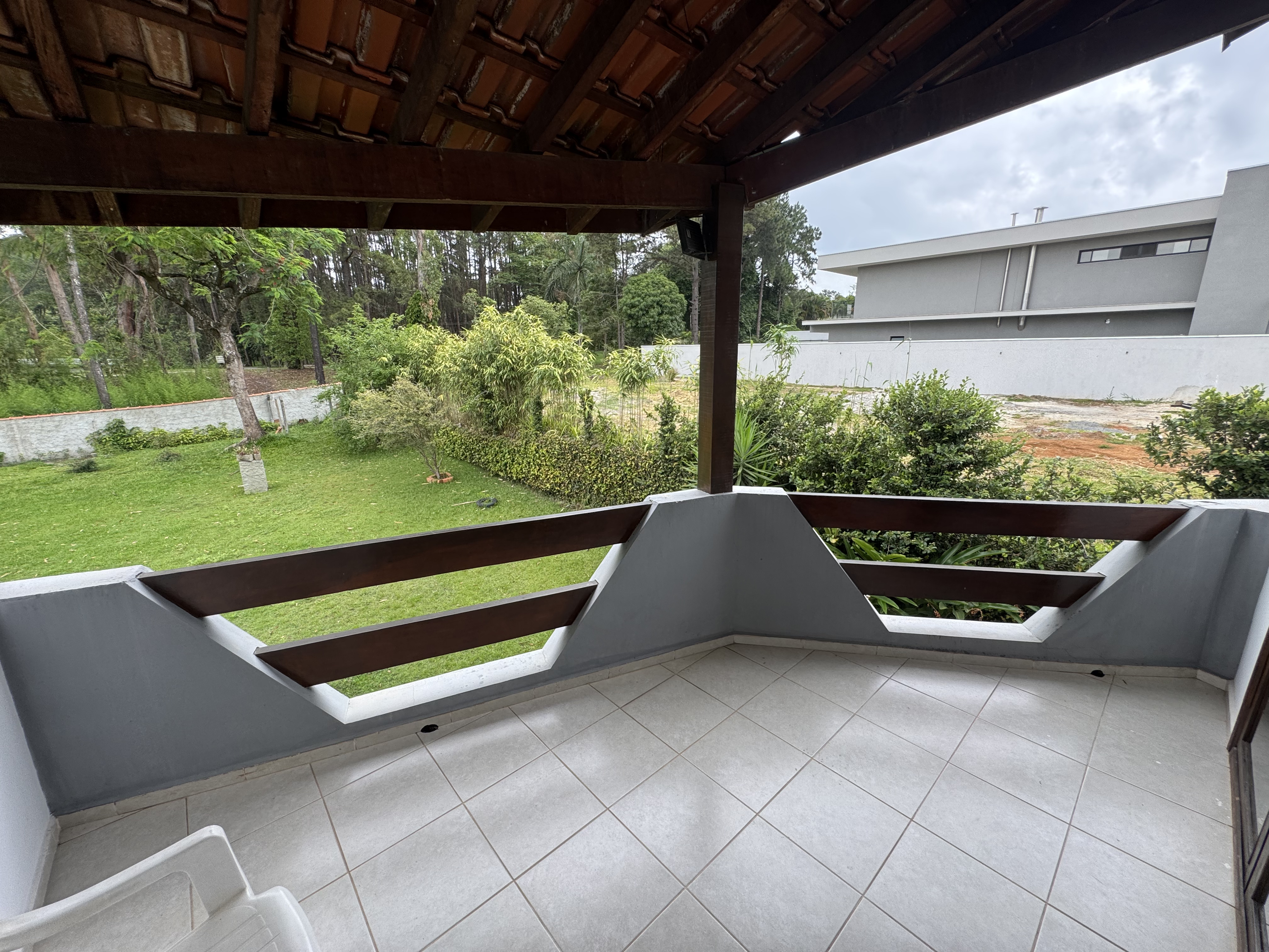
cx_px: 634
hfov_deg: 102.1
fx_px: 513
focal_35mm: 14
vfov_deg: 85.7
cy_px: 476
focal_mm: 2.22
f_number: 2.2
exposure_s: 1/183
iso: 40
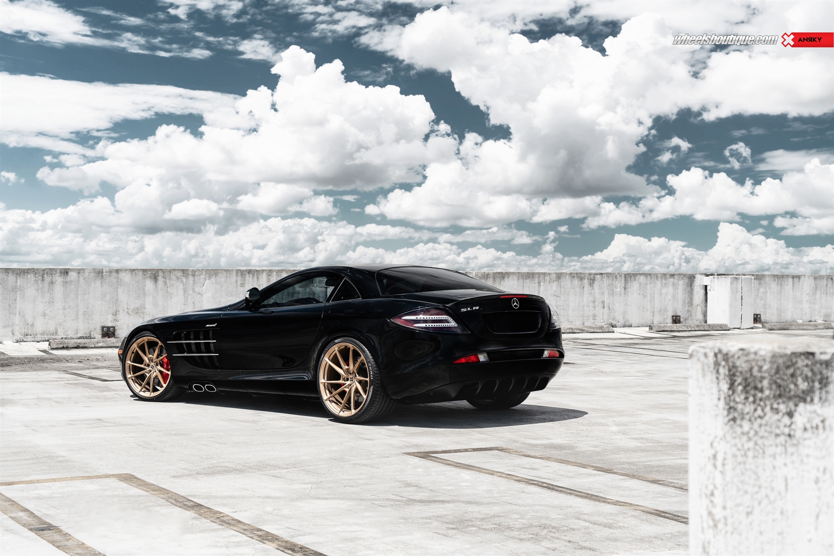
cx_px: 417
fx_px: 1320
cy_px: 278
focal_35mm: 57
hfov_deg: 35.1
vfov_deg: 23.8
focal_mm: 57
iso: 100
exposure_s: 1/320
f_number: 6.3
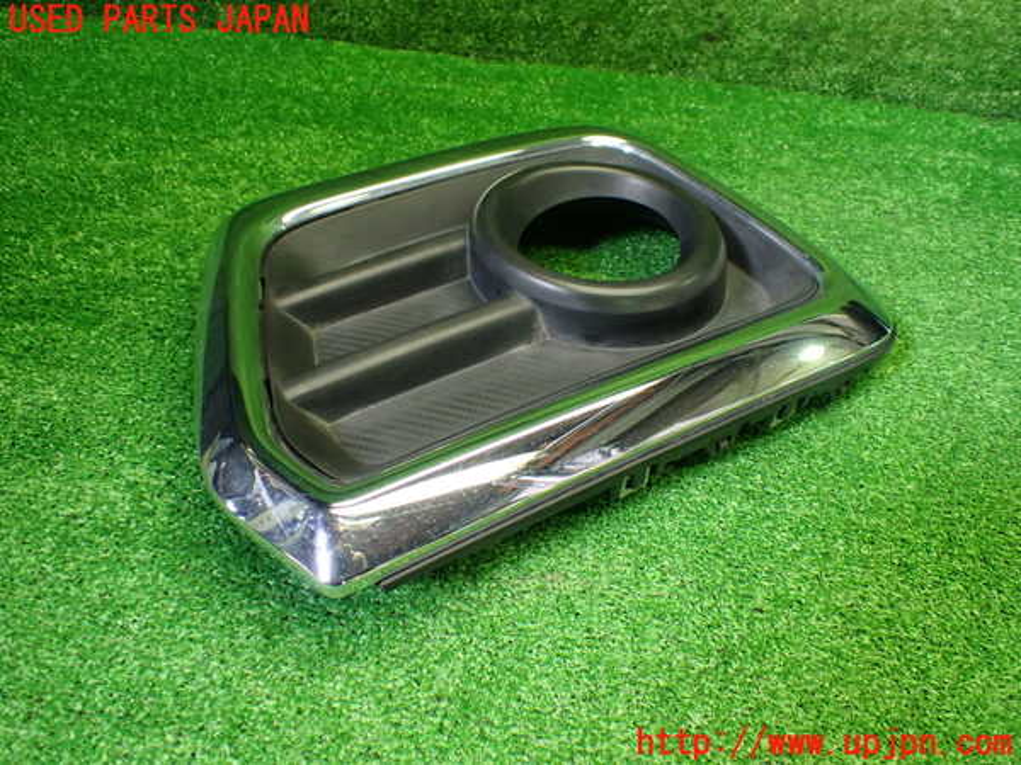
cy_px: 382
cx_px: 510
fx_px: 885
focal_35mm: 30
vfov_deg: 46.8
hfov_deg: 60.0
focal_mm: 5.4
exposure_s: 1/125
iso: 640
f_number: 2.3
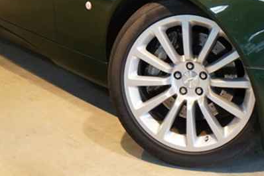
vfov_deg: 21.3
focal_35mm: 57
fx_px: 418
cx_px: 209
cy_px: -58
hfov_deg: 34.1
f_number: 4.5
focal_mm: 14
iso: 2000
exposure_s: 1/40
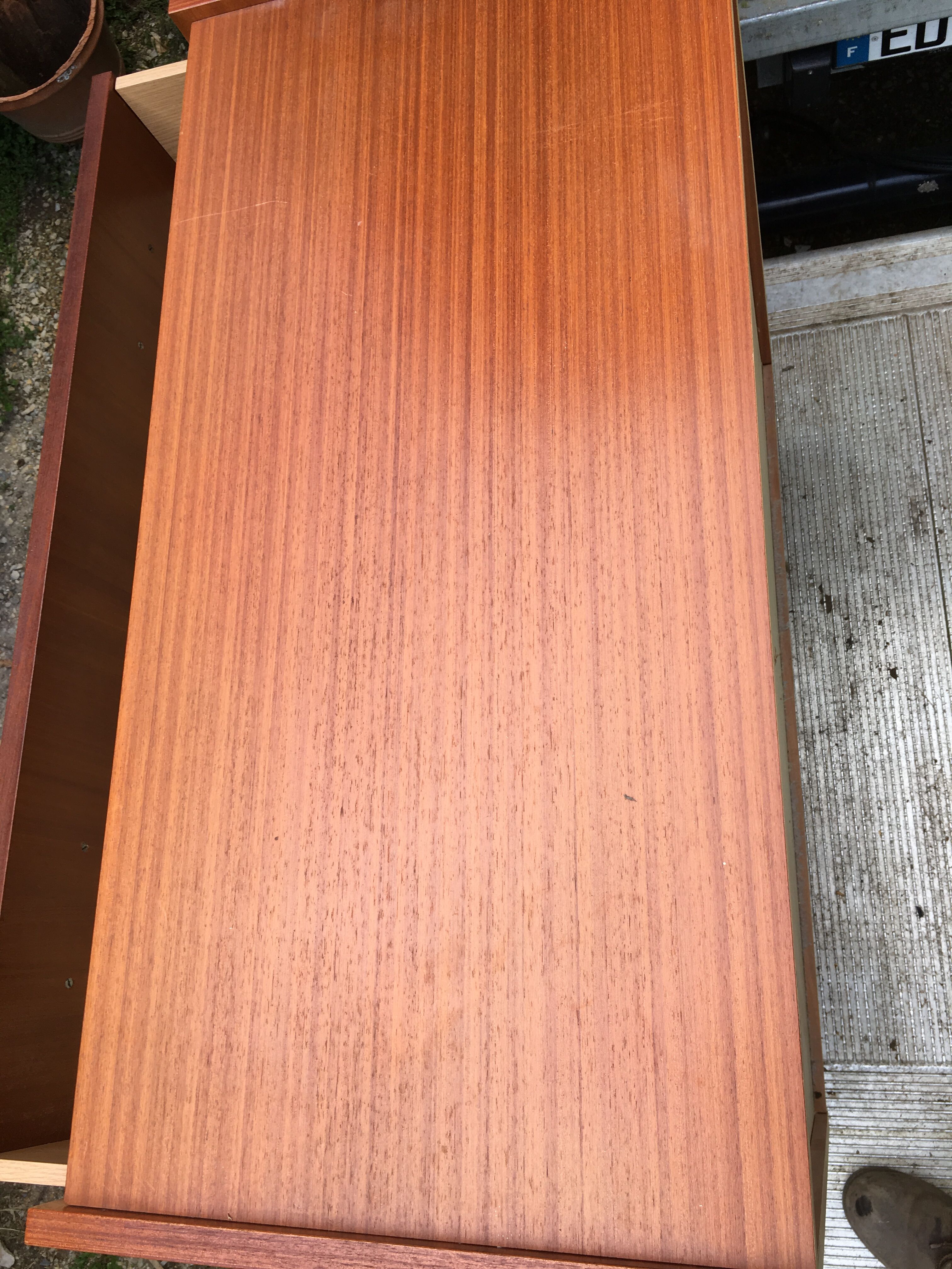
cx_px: 476
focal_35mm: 29
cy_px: 634
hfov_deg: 48.2
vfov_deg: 61.7
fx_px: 1063
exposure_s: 1/189
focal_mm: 4.15
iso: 25
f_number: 2.2
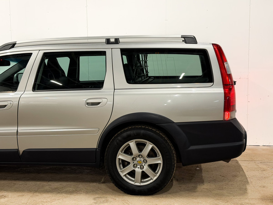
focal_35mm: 48
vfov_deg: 30.3
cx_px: 136
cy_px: 102
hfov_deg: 39.7
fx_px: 379
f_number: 1.8
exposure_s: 1/50
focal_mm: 6.76
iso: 125
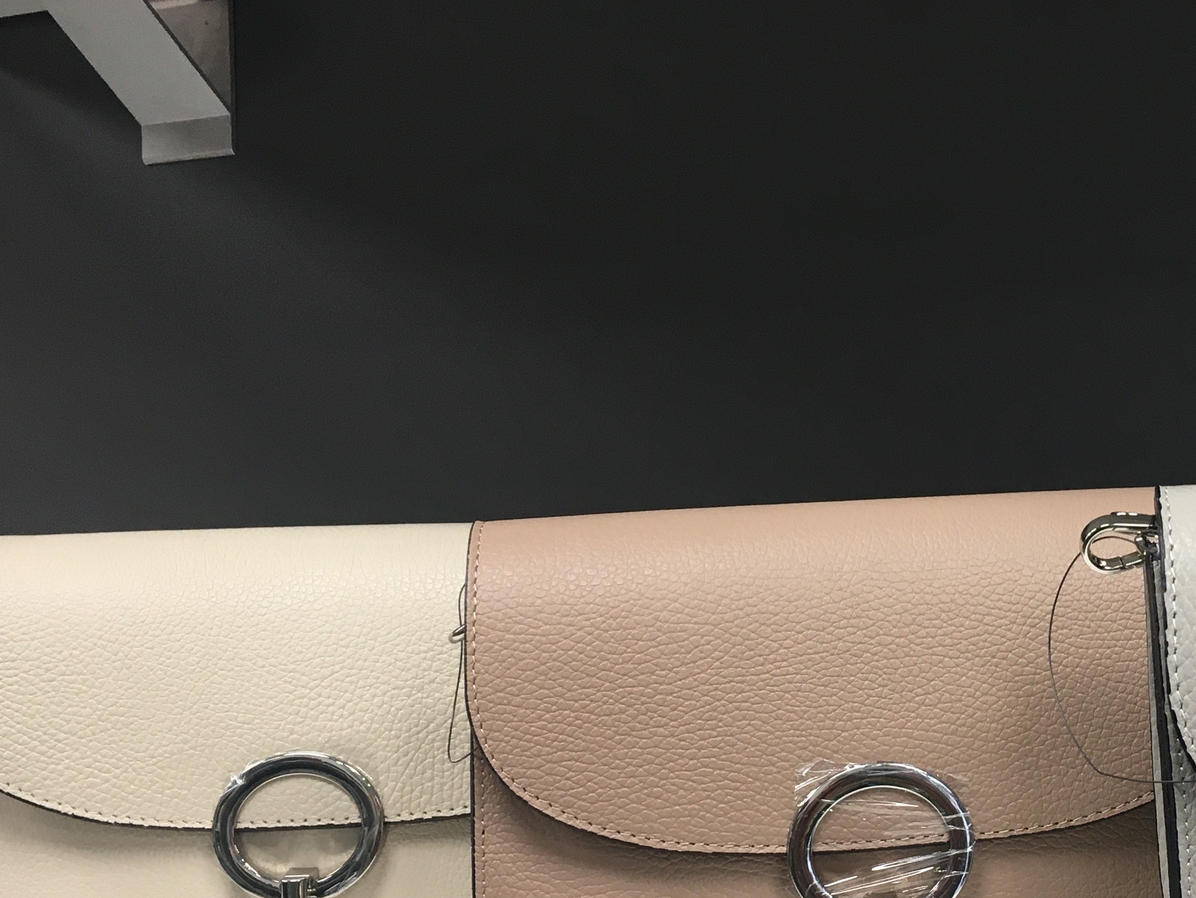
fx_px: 1970
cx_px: 1036
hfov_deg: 32.4
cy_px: 523
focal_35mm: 57
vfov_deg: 25.6
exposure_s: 1/33
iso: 25
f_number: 2.2
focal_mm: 4.15
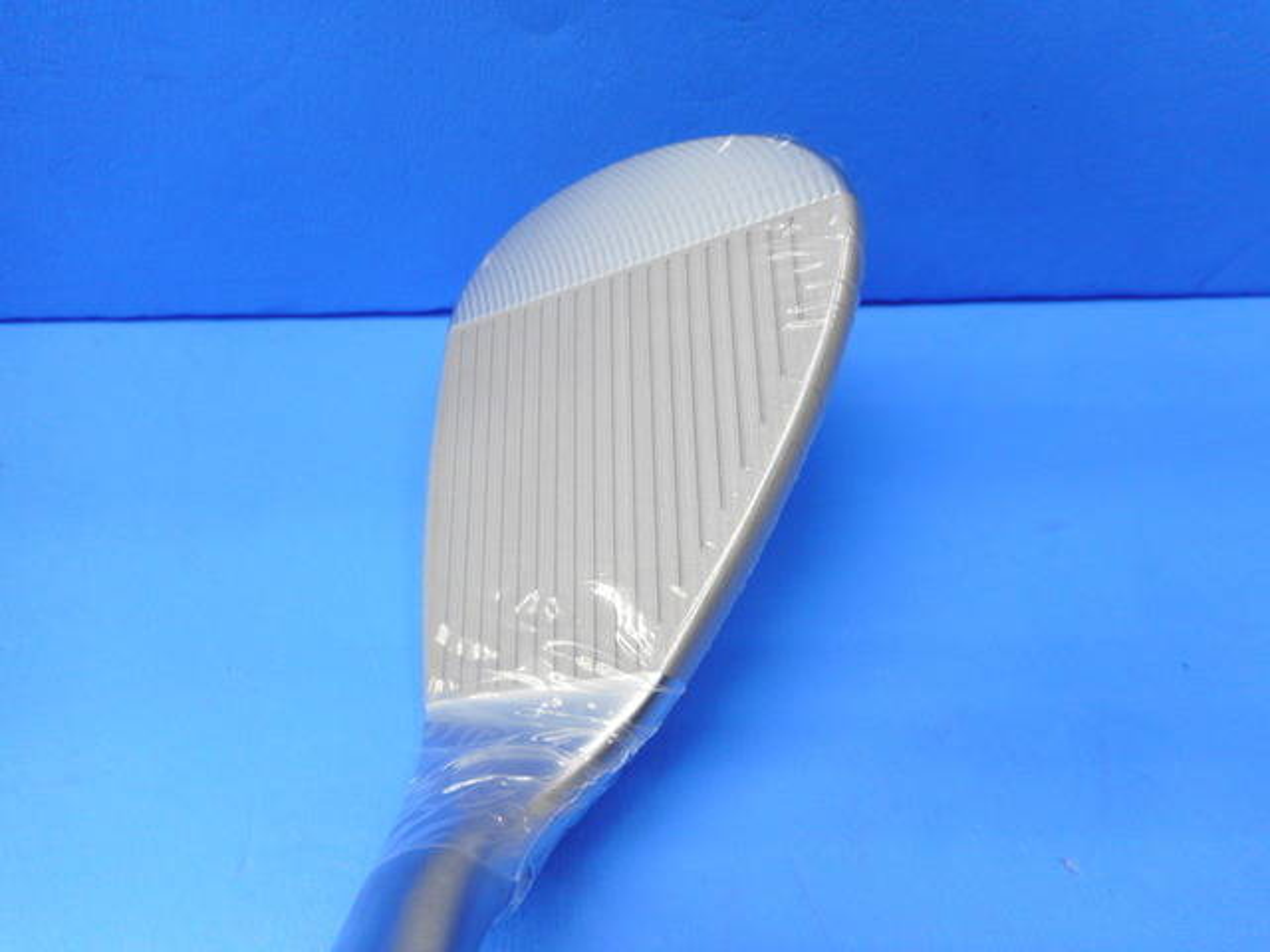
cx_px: 635
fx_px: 917
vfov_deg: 54.9
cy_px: 476
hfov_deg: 69.4
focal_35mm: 25
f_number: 3.7
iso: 125
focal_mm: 4.5
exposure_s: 1/30
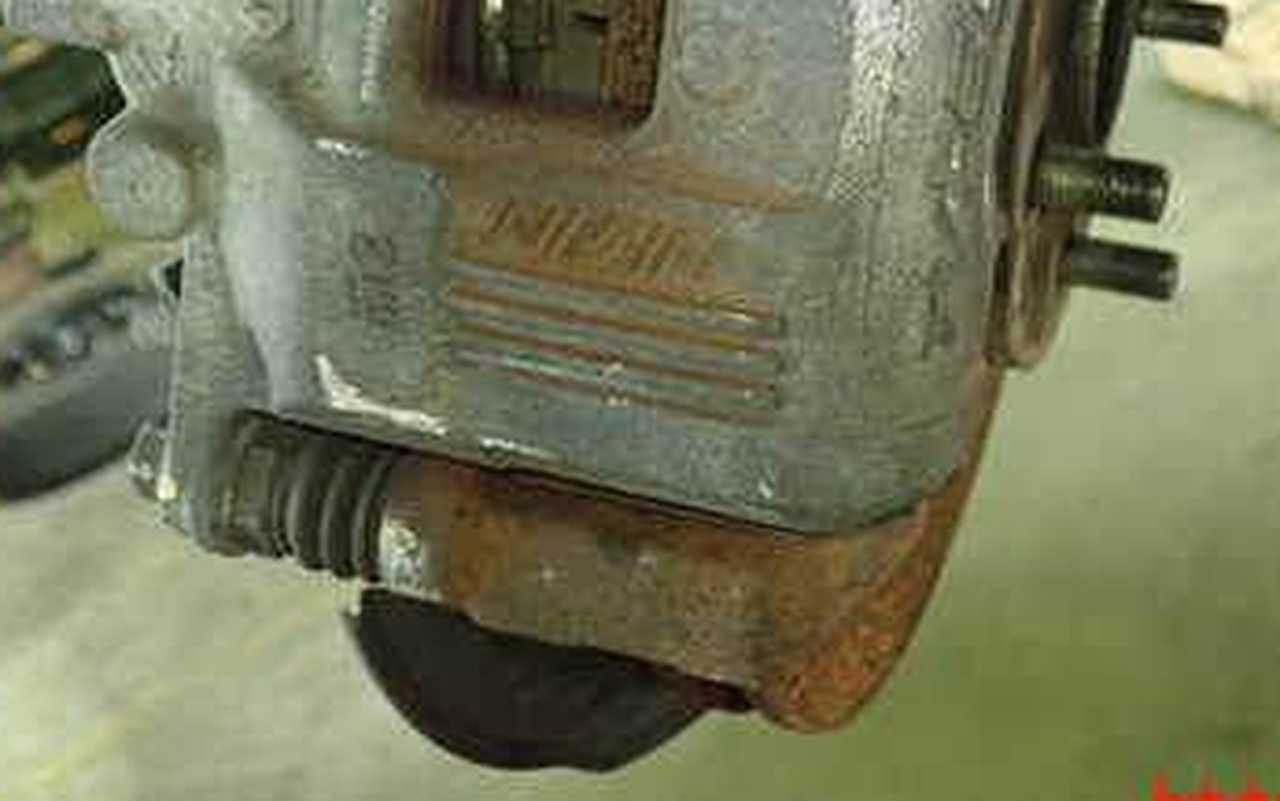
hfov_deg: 36.4
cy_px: 30
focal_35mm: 55
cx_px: 878
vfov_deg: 22.8
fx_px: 1919
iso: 800
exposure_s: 1/60
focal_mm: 5.5
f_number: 2.3
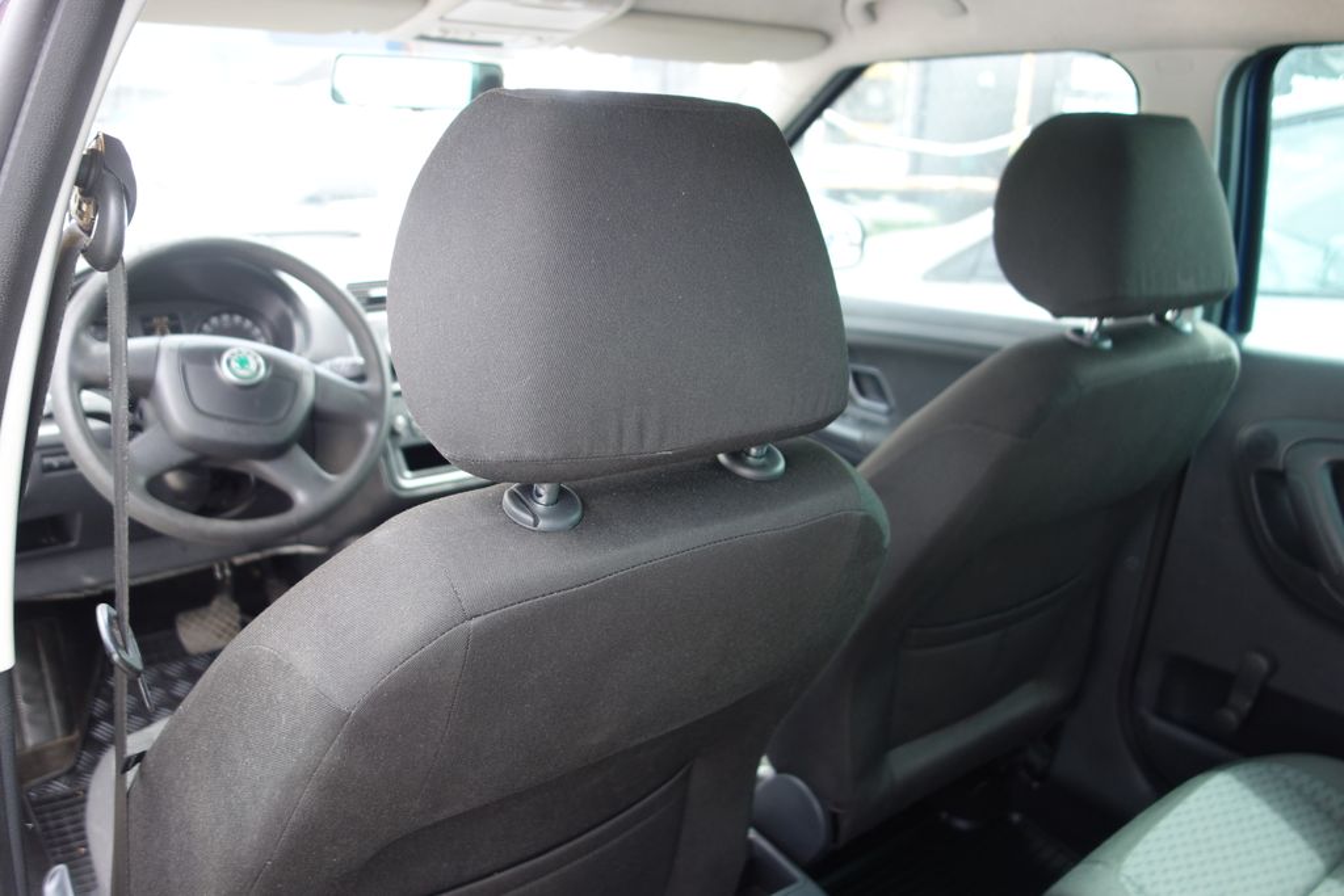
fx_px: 1045
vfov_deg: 46.4
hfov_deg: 65.5
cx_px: 672
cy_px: 448
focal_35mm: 28
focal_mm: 10.4
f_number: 1.8
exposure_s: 1/125
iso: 125
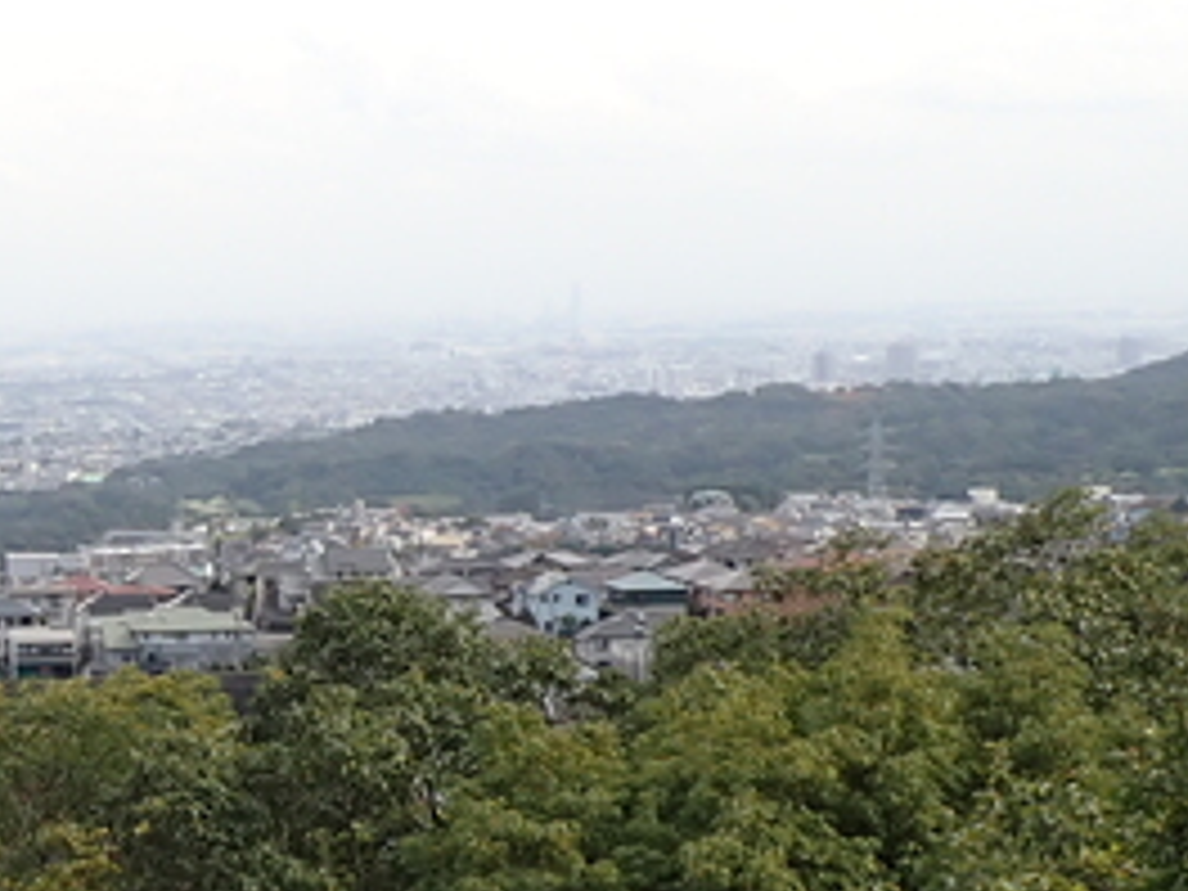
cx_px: -706
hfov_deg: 18.5
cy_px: 562
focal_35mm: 91
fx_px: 3123
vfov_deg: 16.2
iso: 100
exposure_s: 1/640
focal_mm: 4.5
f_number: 2.8
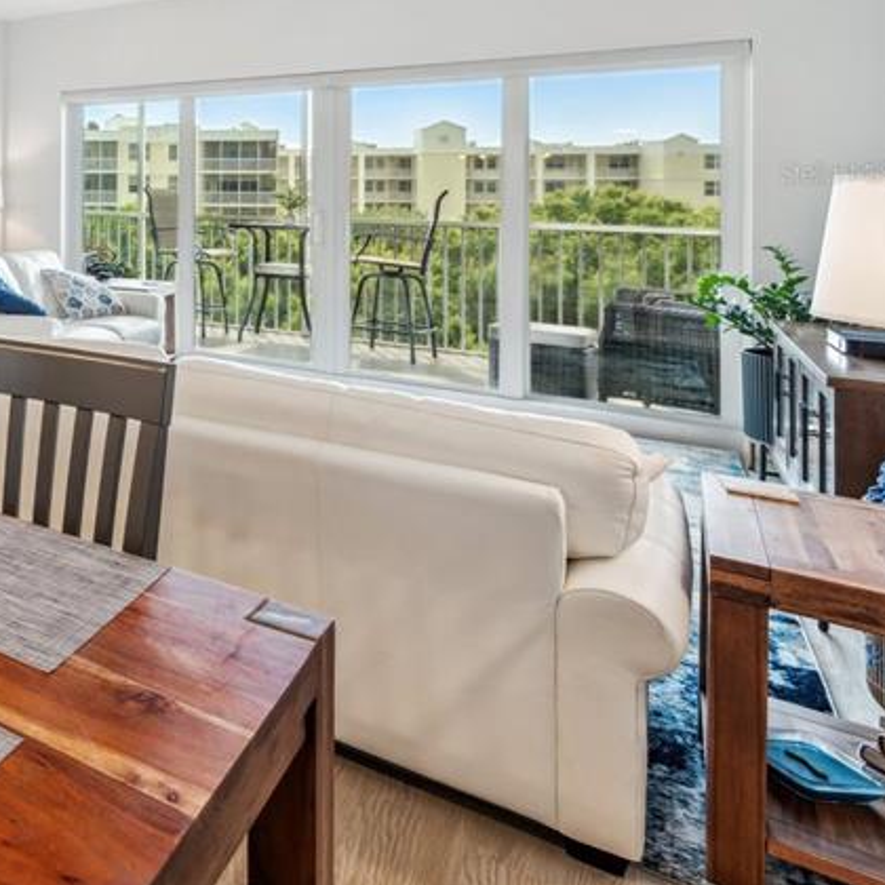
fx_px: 839
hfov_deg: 39.7
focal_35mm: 29
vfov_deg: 52.0
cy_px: 173
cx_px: -179
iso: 320
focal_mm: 14
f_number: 7.1
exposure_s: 1/8
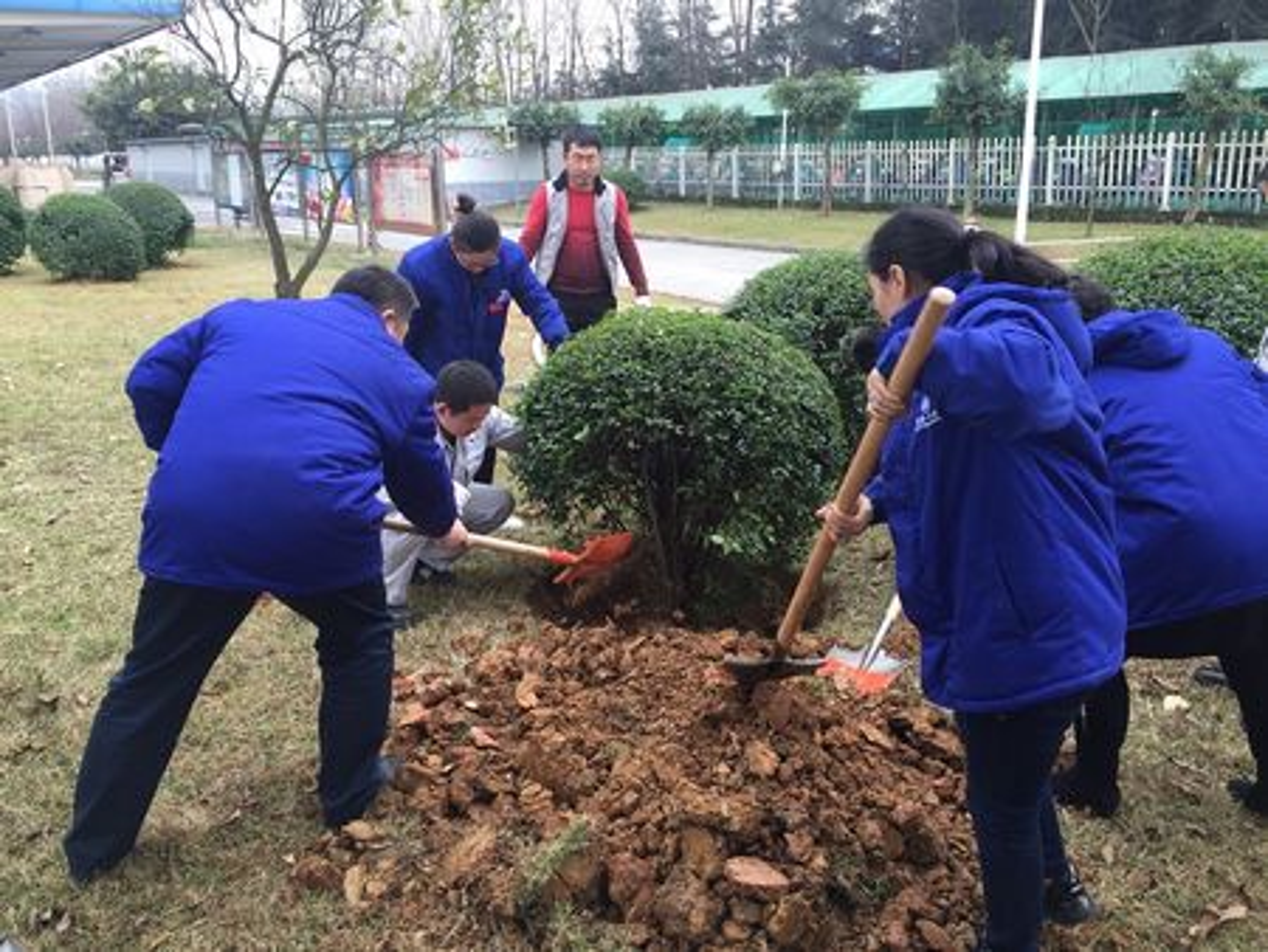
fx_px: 1063
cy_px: 476
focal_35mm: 29
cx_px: 634
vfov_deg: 48.3
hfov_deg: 61.6
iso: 32
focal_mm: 4.15
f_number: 2.2
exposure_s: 1/100
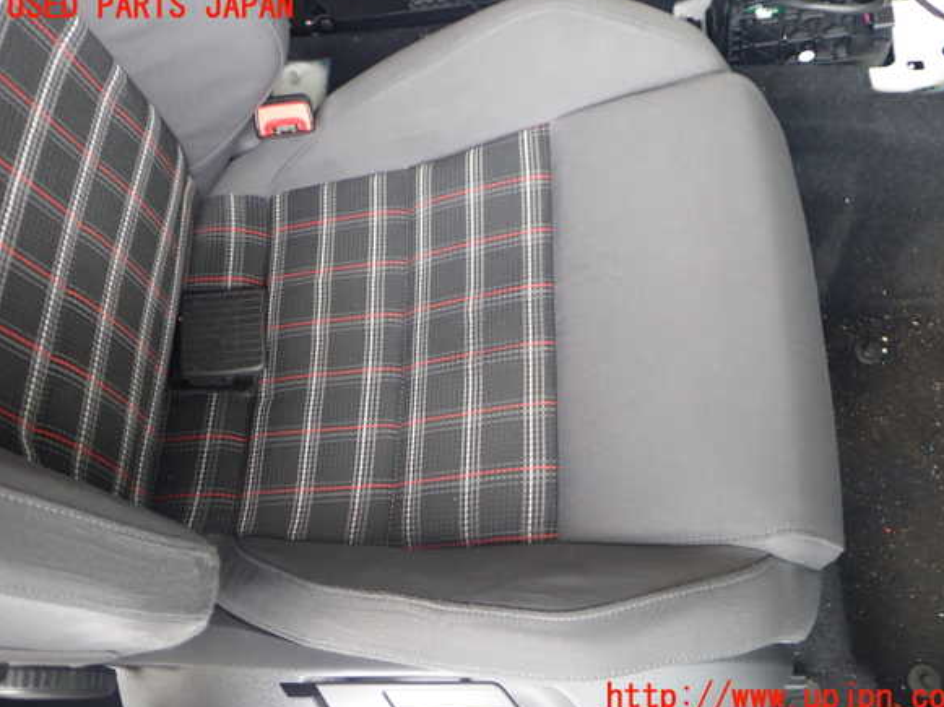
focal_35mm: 31
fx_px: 845
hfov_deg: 58.4
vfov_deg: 45.4
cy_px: 353
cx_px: 486
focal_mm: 5.4
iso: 200
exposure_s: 1/40
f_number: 2.3
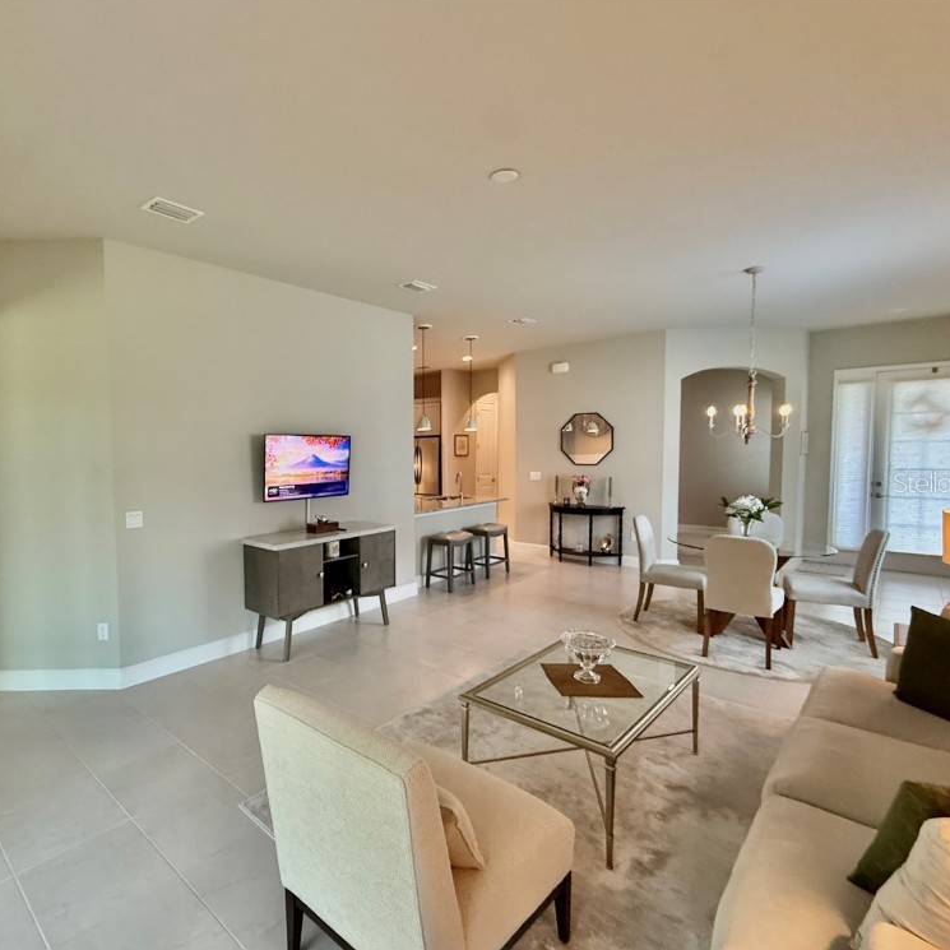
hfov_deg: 82.5
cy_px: 482
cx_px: 361
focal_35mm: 17
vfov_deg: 84.0
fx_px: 528
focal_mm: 2.22
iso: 250
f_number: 2.2
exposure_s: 1/60
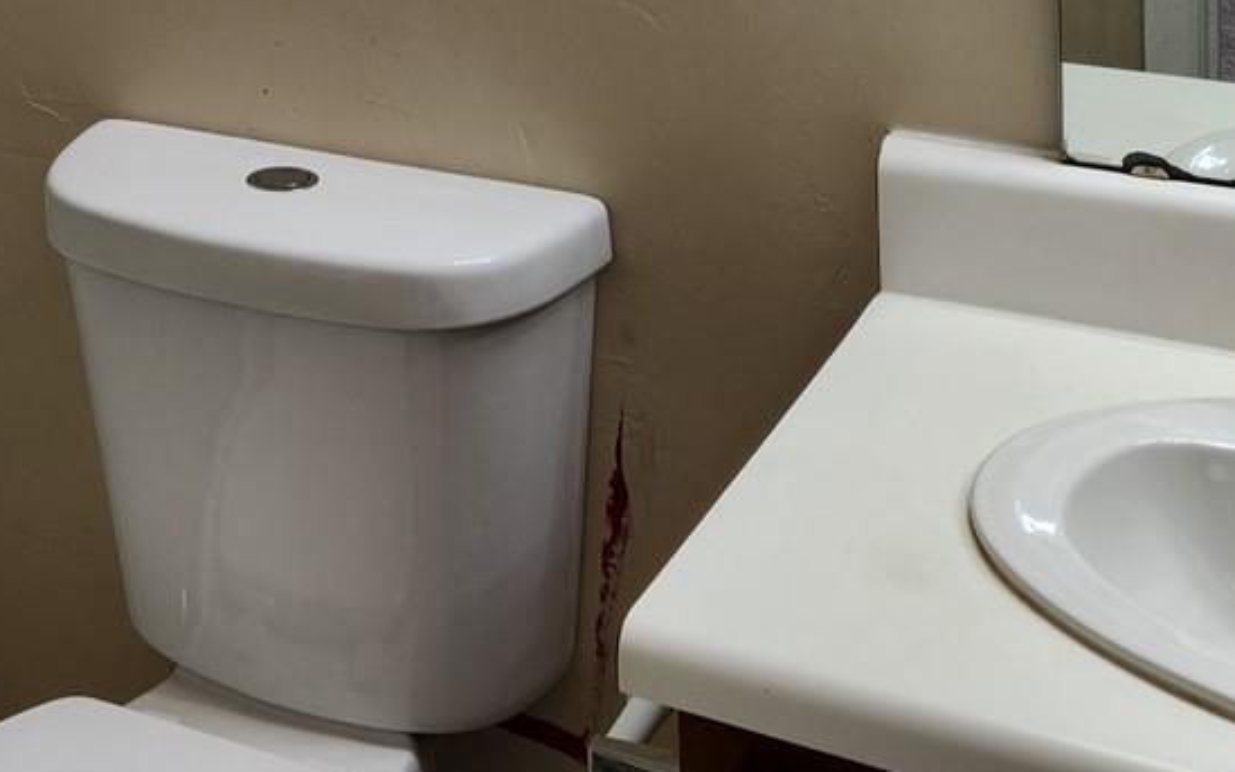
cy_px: -347
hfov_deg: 26.6
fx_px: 2389
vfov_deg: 16.8
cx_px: -139
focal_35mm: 71
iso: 64
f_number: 1.8
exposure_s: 1/120
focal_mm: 5.4
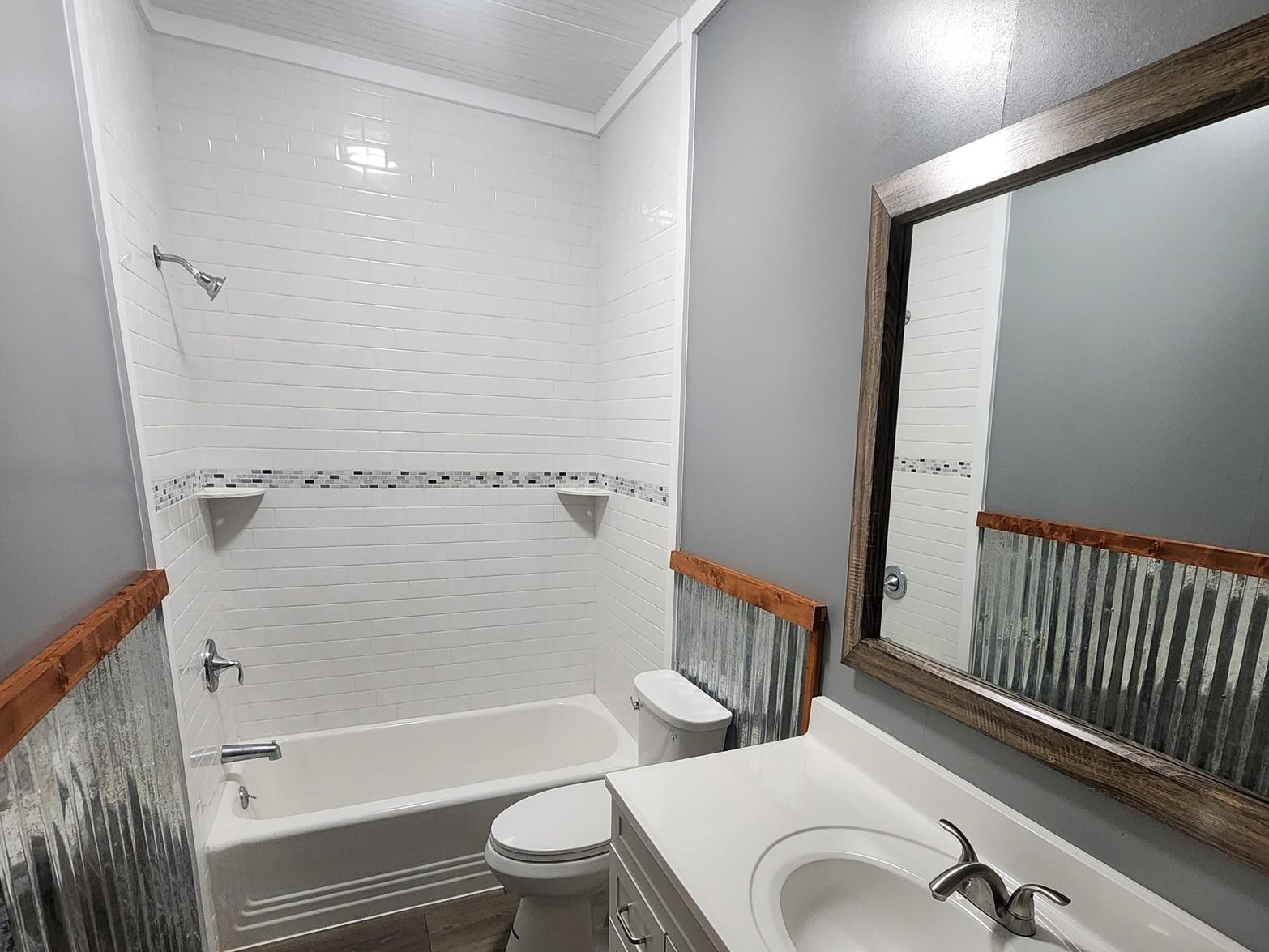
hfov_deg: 90.9
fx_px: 623
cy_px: 578
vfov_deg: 73.8
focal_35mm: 17
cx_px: 674
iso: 400
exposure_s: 1/60
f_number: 2.2
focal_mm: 2.2
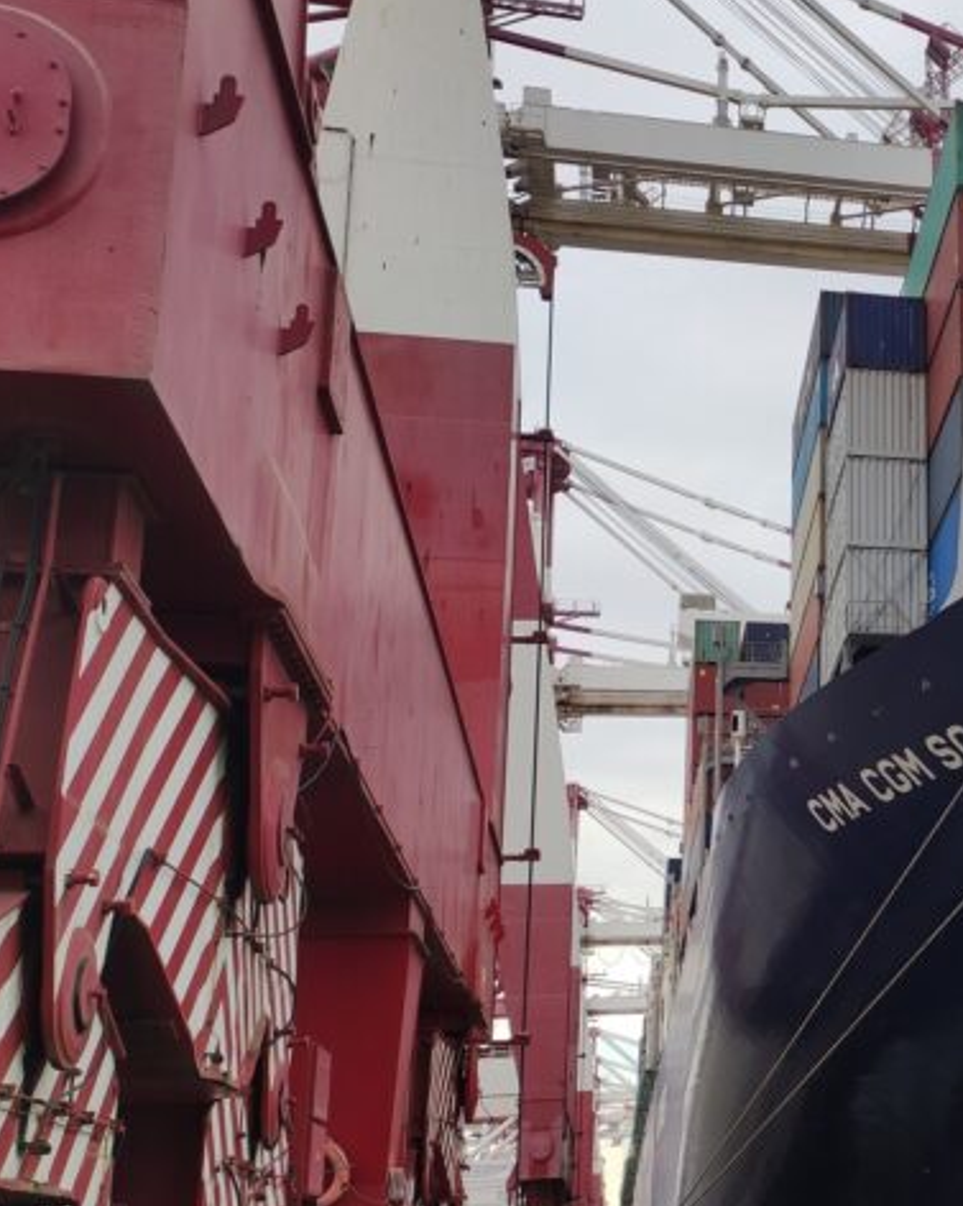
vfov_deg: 50.2
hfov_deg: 31.9
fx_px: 1284
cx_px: 1236
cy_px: 680
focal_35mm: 36
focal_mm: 4.74
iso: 50
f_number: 1.79
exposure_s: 1/202
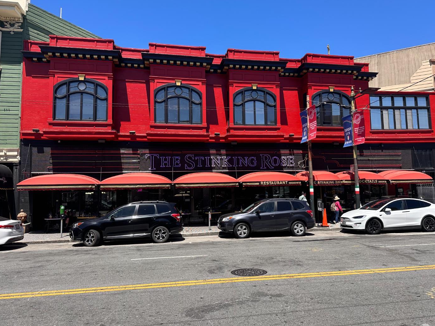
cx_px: 233
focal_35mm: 26
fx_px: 327
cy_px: 160
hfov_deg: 67.2
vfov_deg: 53.0
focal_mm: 6.86
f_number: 1.78
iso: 80
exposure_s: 1/2809
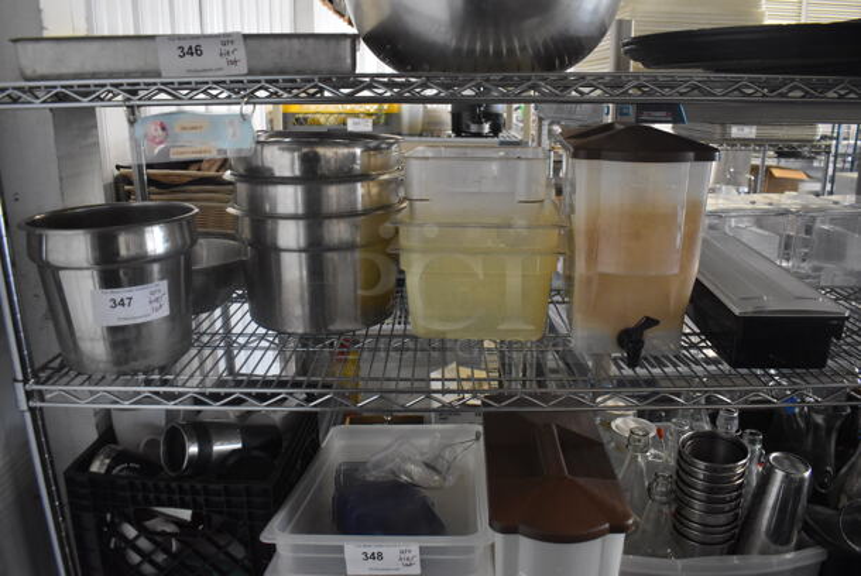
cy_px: 288
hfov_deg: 67.3
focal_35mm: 27
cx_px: 430
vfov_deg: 48.0
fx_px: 646
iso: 3600
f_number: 3.5
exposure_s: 1/125
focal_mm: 18
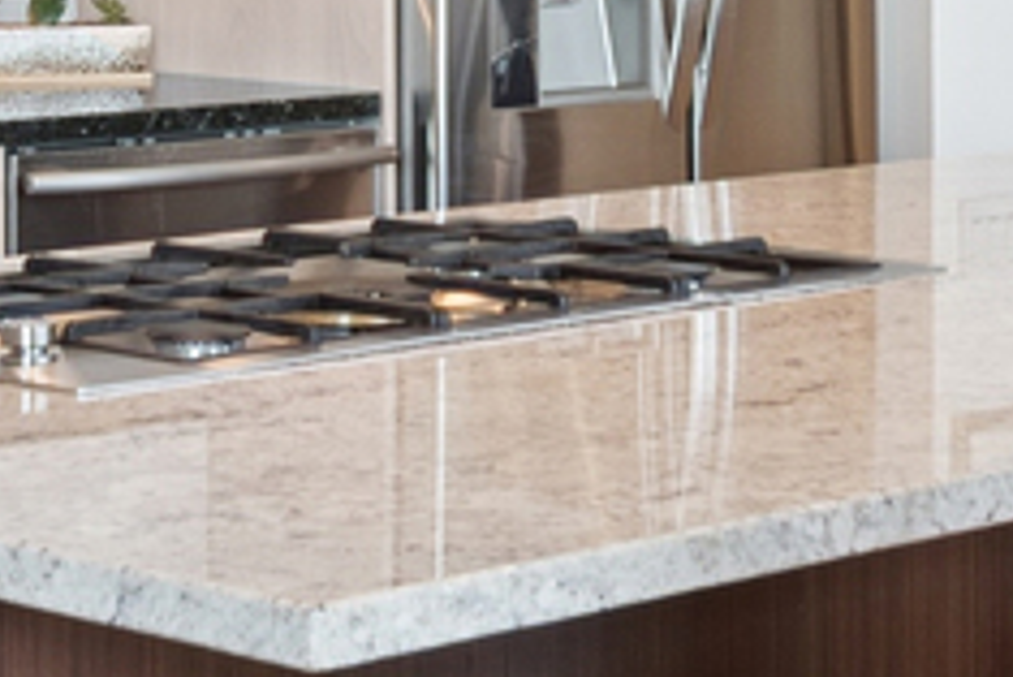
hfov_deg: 16.5
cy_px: -185
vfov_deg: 10.8
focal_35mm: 124
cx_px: 358
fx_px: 3491
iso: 200
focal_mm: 12
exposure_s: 1/20
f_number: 8
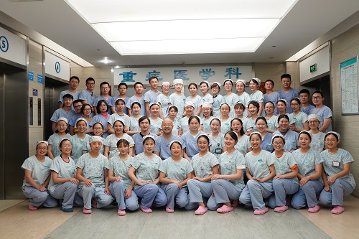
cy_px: 120
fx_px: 329
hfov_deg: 57.2
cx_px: 180
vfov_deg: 39.9
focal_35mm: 33
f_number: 11
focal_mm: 33
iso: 4000
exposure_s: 1/40
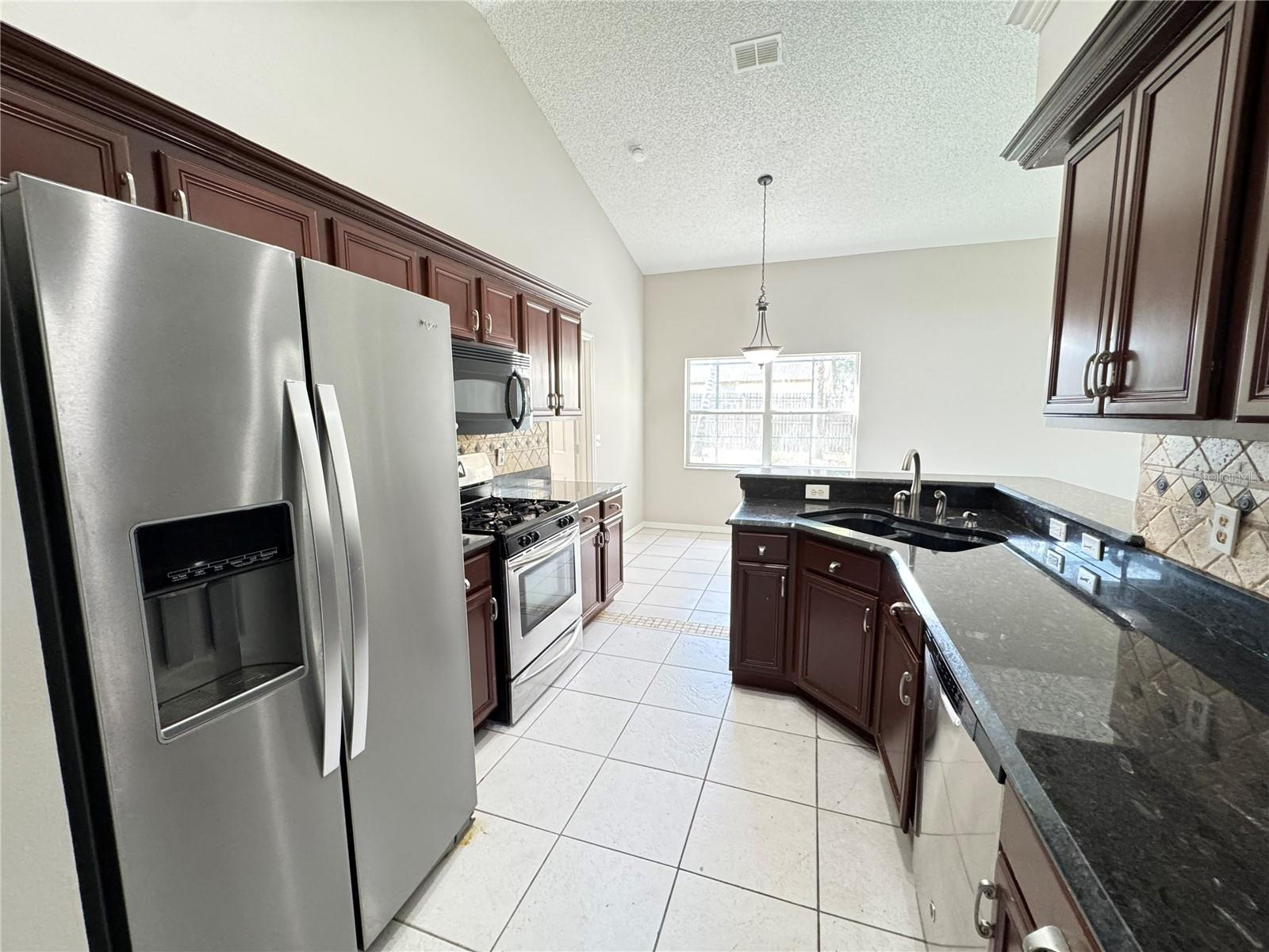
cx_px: 634
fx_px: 513
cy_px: 476
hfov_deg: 102.1
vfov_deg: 85.7
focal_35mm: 14
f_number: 2.2
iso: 500
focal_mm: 2.22
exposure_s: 1/60
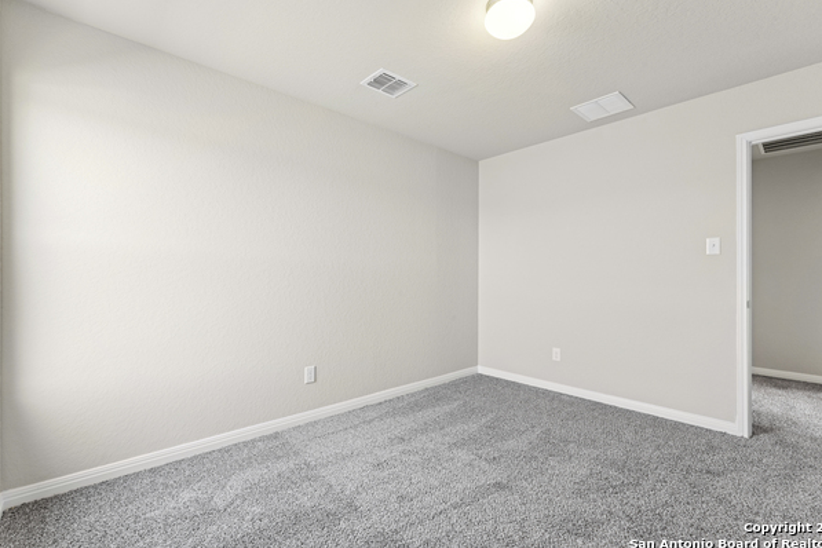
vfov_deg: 74.9
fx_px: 357
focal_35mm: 16
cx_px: 413
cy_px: 258
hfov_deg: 98.0
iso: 100
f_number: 14
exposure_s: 1/1.67
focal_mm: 14.6
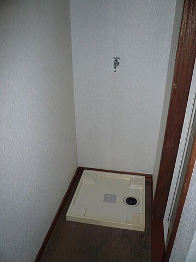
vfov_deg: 63.4
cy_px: 131
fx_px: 211
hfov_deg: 49.7
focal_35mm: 28
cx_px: 98
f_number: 2.8
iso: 100
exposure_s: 1/30
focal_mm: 4.6
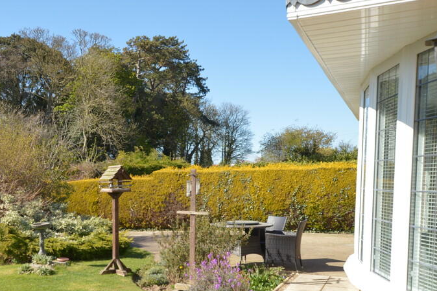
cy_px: 205
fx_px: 498
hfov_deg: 45.9
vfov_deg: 32.2
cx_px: 115
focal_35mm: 41
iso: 200
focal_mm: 18
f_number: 6.3
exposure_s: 1/500
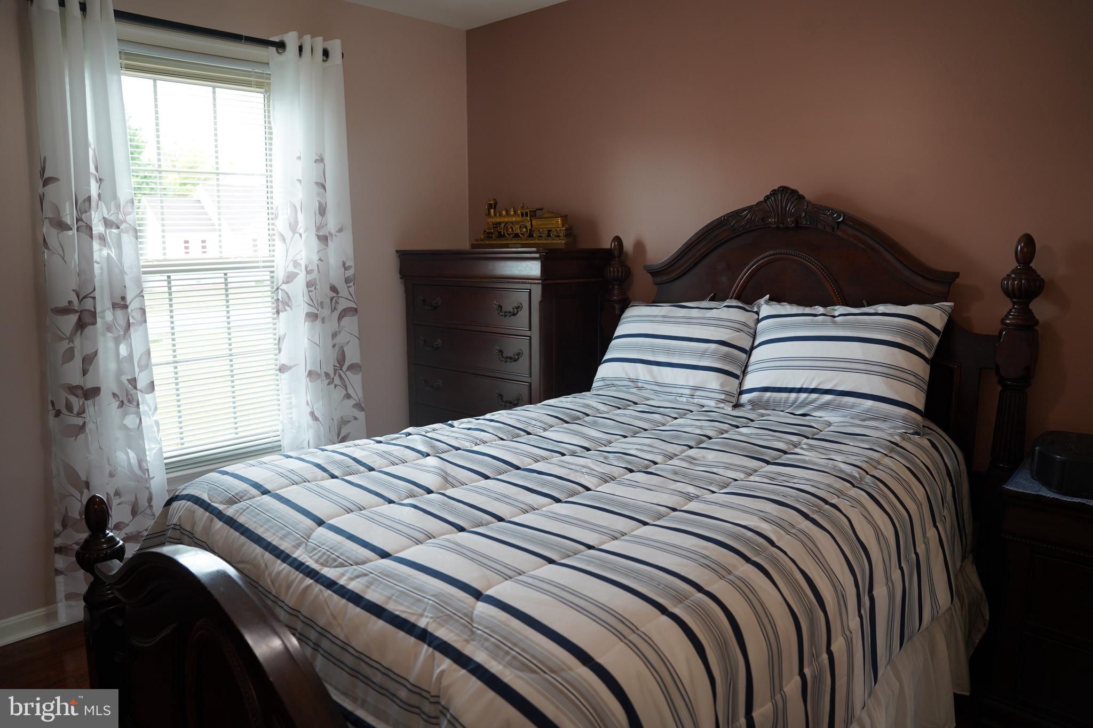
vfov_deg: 53.1
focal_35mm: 24
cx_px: 546
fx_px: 729
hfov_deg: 73.7
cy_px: 364
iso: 1000
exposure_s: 1/160
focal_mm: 24
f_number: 4
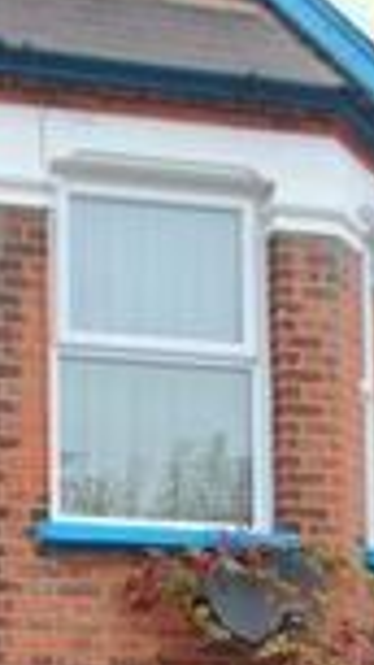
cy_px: 771
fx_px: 2293
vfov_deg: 15.9
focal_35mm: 130
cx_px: 13
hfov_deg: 9.3
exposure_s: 1/125
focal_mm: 18
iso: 140
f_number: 3.5
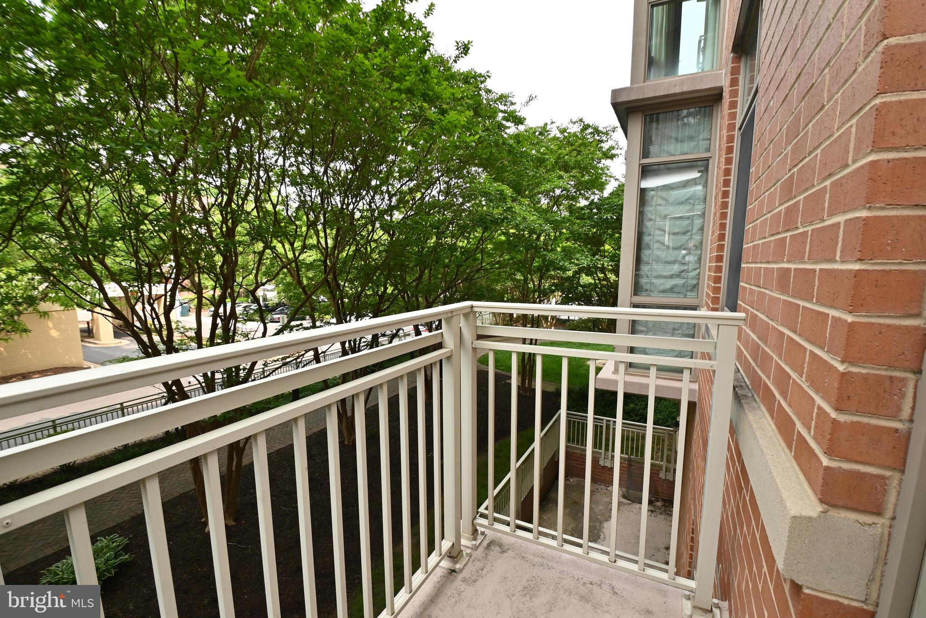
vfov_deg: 77.3
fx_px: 386
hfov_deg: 100.4
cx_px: 463
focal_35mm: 15
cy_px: 309
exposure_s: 1/200
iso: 200
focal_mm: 10
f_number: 7.1
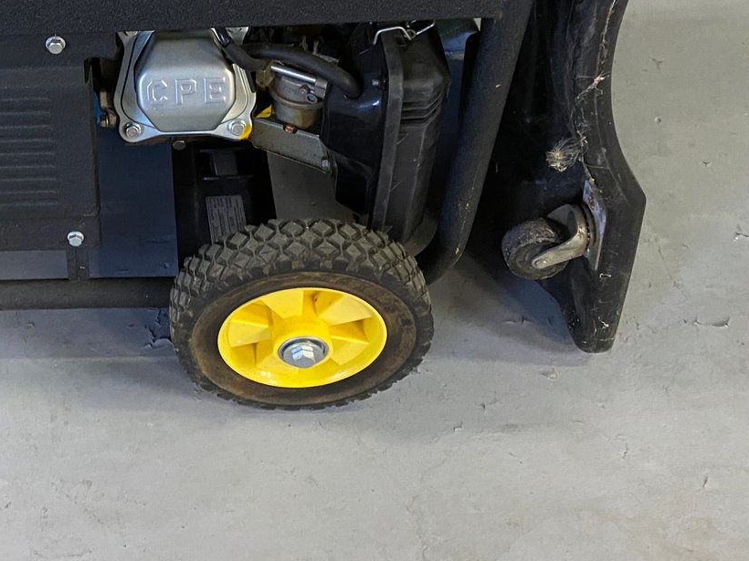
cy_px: 79
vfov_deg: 29.3
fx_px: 1039
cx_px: 75
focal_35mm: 48
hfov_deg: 37.1
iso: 500
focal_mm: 4.25
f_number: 1.8
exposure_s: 1/30
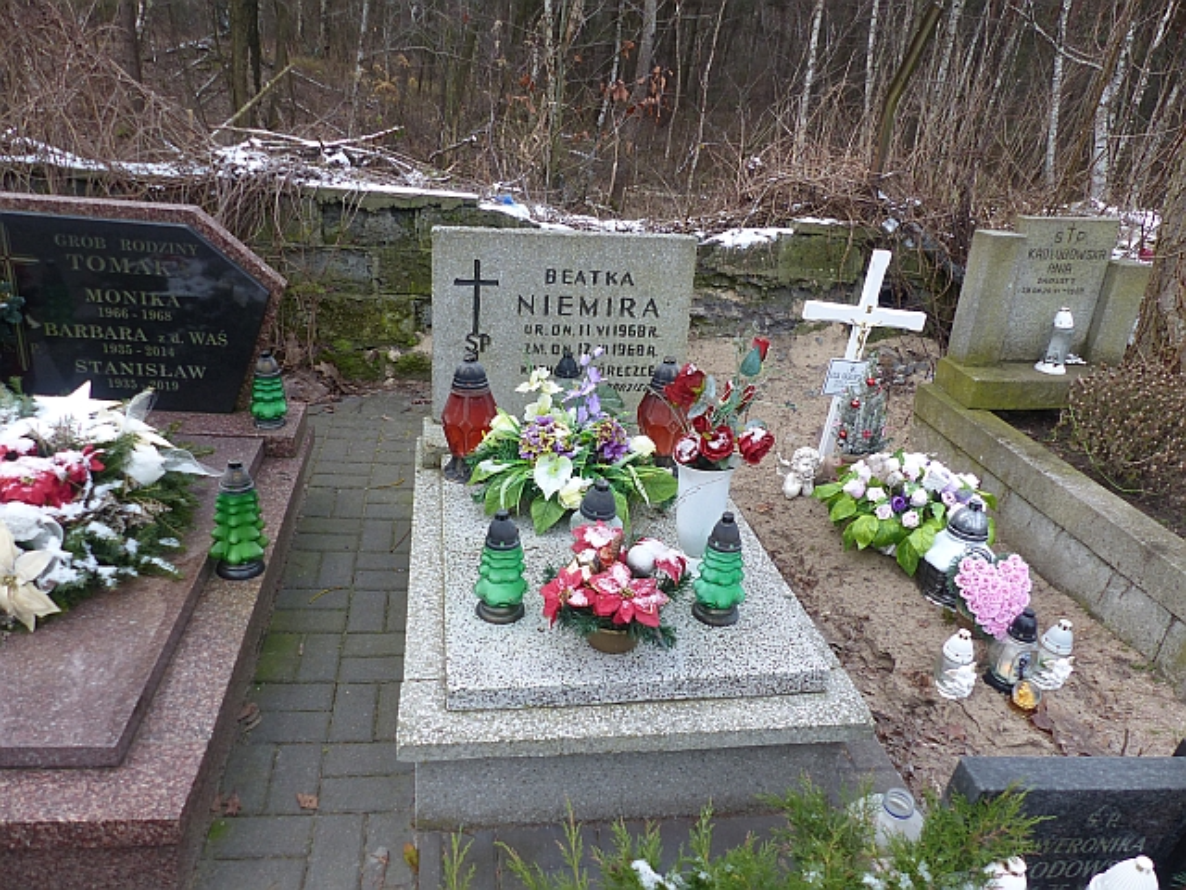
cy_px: 445
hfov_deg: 69.4
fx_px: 857
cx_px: 593
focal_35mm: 25
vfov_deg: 54.9
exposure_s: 1/100
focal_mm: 4.5
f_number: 2.8
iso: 100
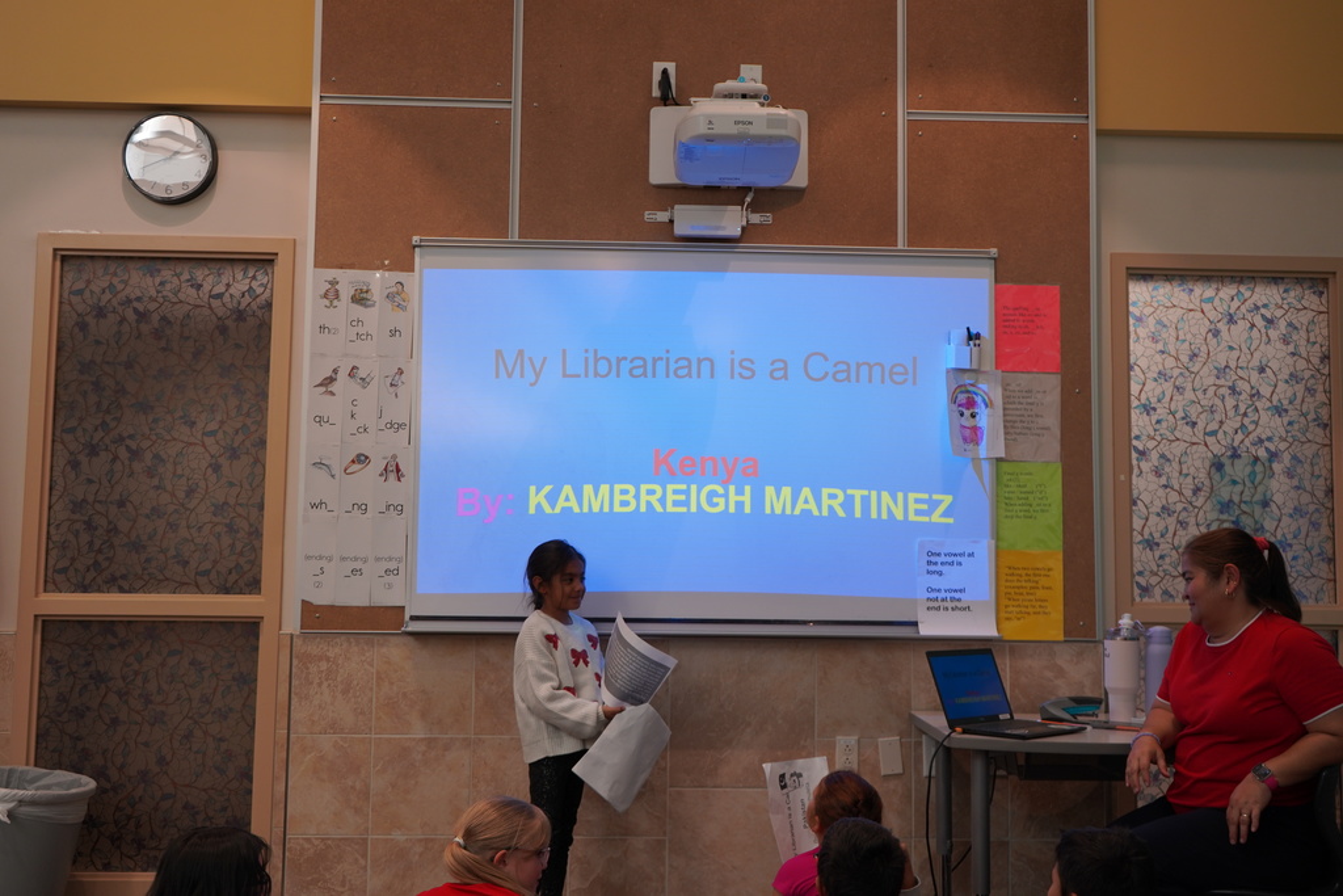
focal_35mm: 38
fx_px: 1418
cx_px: 672
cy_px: 448
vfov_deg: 35.1
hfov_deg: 50.7
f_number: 4
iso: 640
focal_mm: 38
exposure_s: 1/160
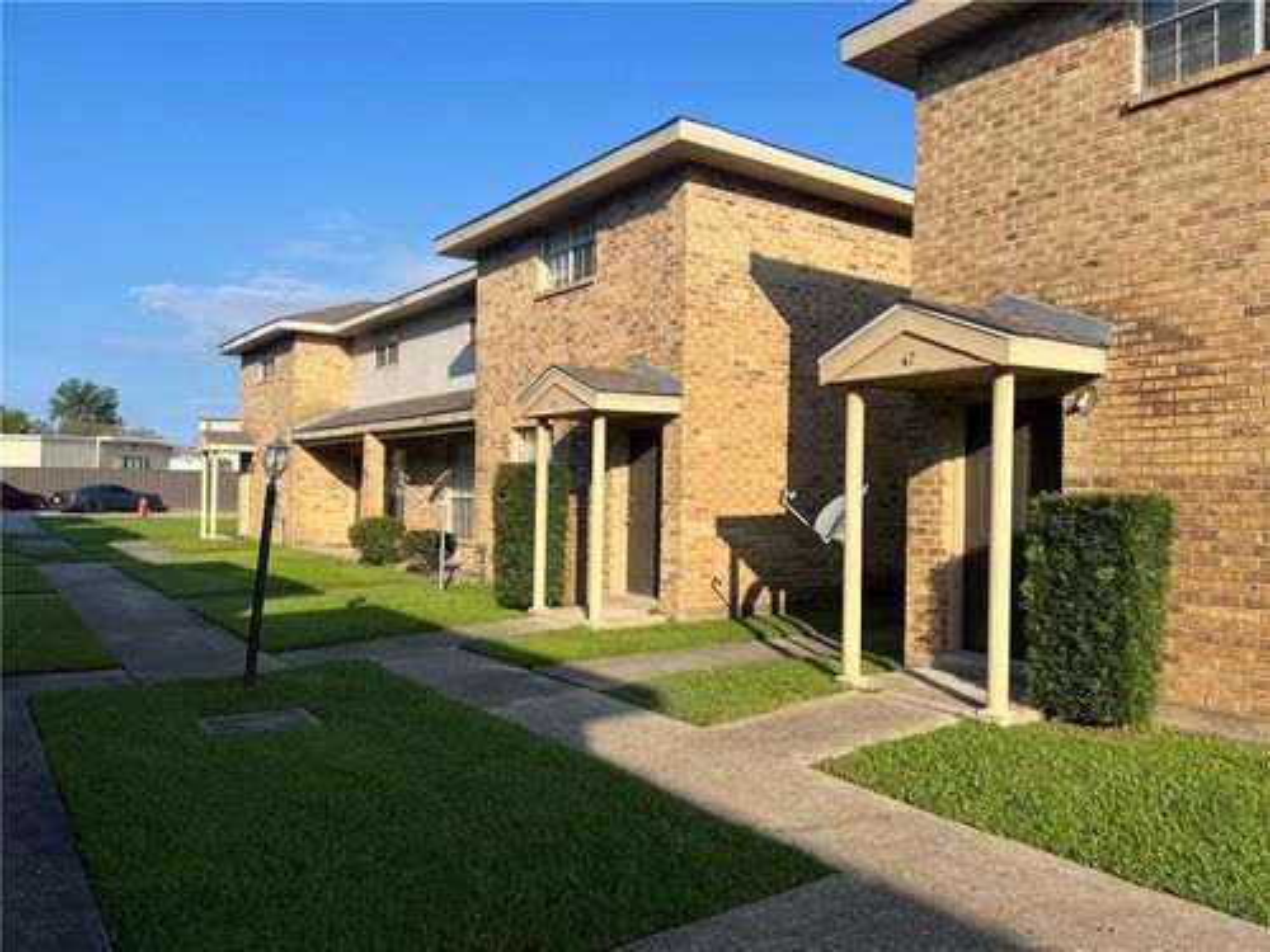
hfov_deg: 67.3
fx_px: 954
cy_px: 476
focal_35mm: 26
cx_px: 635
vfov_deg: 53.1
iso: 50
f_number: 1.5
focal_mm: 5.7
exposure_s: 1/3356
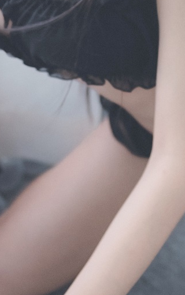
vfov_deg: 13.0
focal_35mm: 158
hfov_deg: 8.3
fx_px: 1273
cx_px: 147
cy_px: -24
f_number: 2.8
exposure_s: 1/80
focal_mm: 44
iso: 320
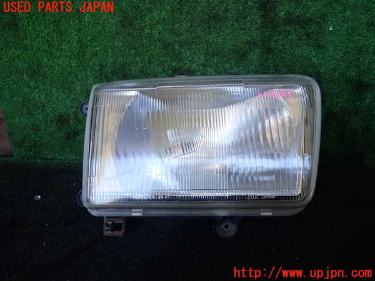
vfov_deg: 54.9
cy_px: 140
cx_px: 188
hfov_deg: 69.4
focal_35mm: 25
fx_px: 271
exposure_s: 1/100
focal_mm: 4.5
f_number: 2
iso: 100
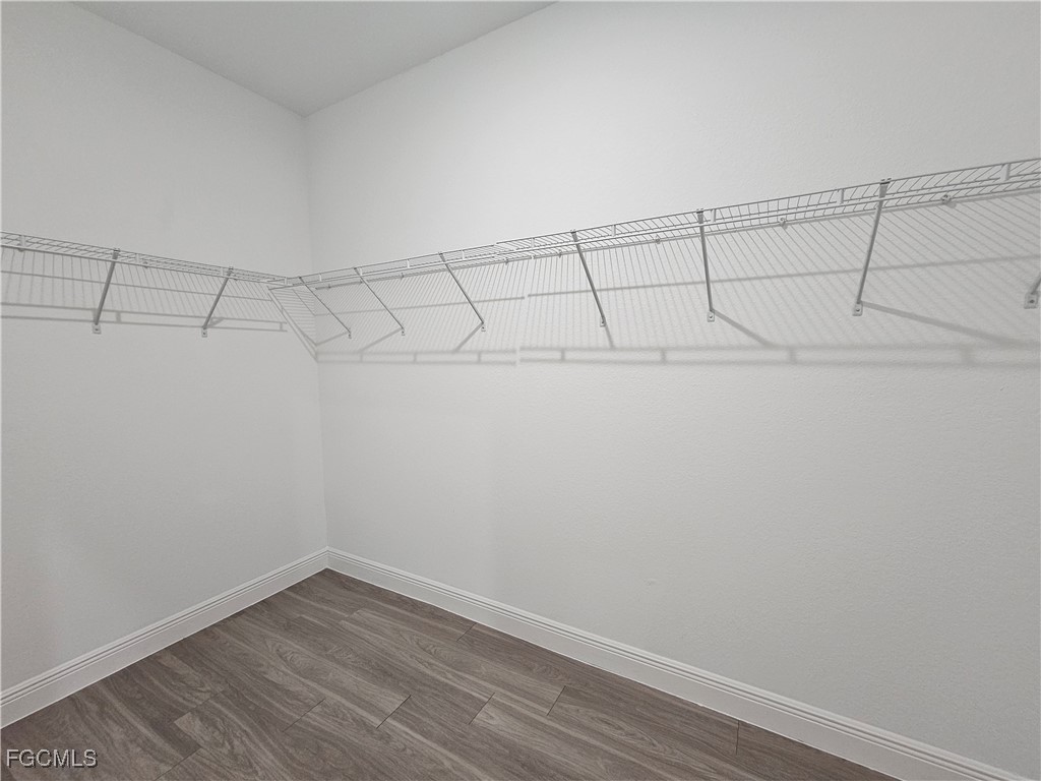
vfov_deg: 89.9
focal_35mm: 13
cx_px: 520
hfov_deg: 106.2
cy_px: 390
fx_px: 391
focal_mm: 2.2
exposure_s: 1/60
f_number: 2.2
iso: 250
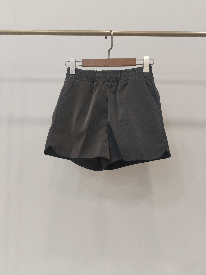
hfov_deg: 48.2
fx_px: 230
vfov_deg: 61.7
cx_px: 103
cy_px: 138
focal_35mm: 29
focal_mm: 4.75
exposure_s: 1/60
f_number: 1.8
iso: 345
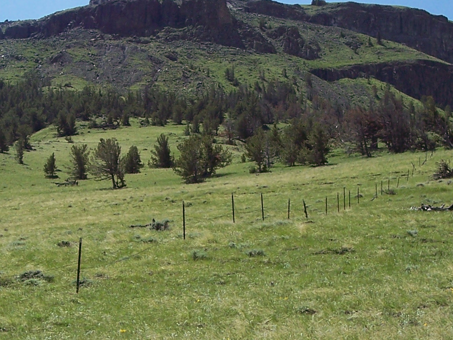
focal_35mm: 98
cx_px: 143
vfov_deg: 15.1
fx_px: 1282
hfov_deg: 20.0
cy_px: 128
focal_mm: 8
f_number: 4
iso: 100
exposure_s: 1/1000
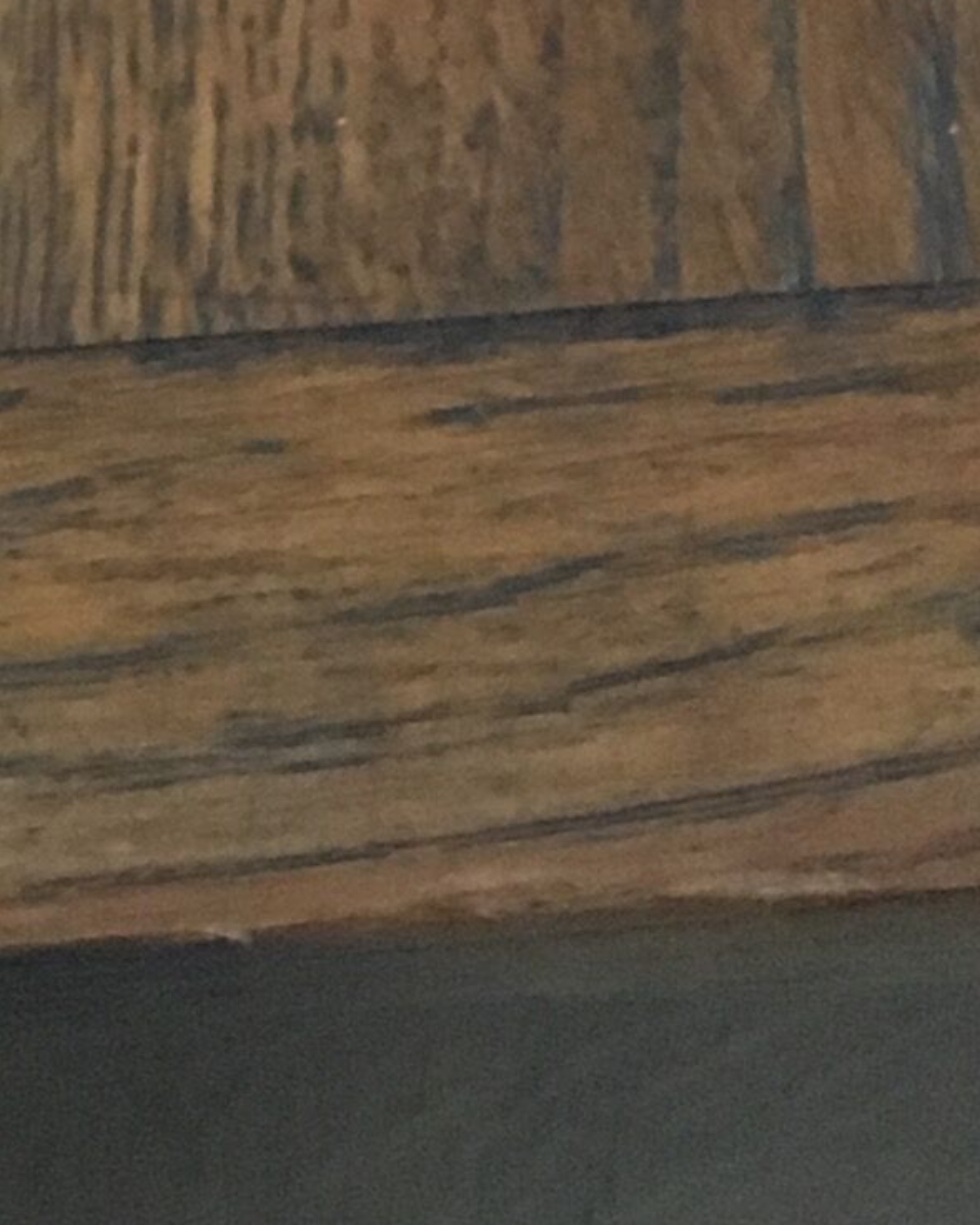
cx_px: -1053
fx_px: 5618
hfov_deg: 9.3
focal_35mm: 155
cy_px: -1798
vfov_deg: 10.5
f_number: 2.2
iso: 200
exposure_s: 1/25
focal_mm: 4.15
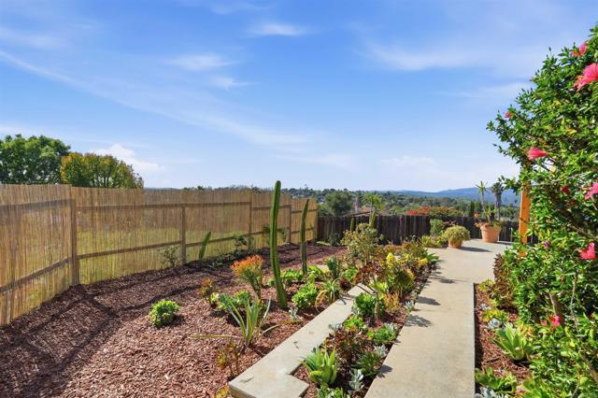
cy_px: 199
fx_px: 266
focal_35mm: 16
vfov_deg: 73.7
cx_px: 299
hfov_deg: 96.8
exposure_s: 1/4000
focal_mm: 16
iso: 500
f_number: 11
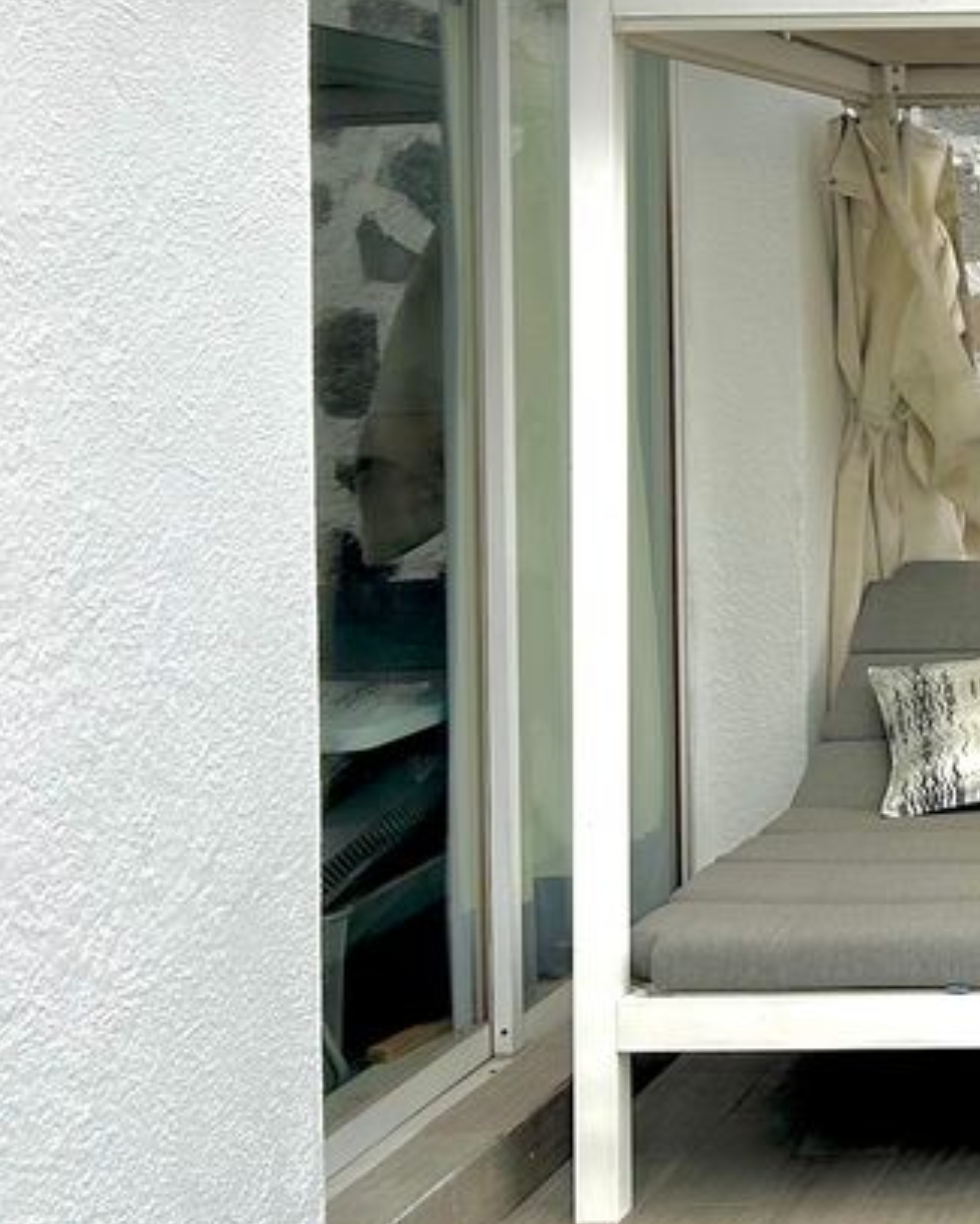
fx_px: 2718
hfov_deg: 18.3
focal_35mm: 75
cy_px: 211
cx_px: 1441
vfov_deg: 24.9
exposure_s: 1/441
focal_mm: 5.7
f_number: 1.5
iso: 50
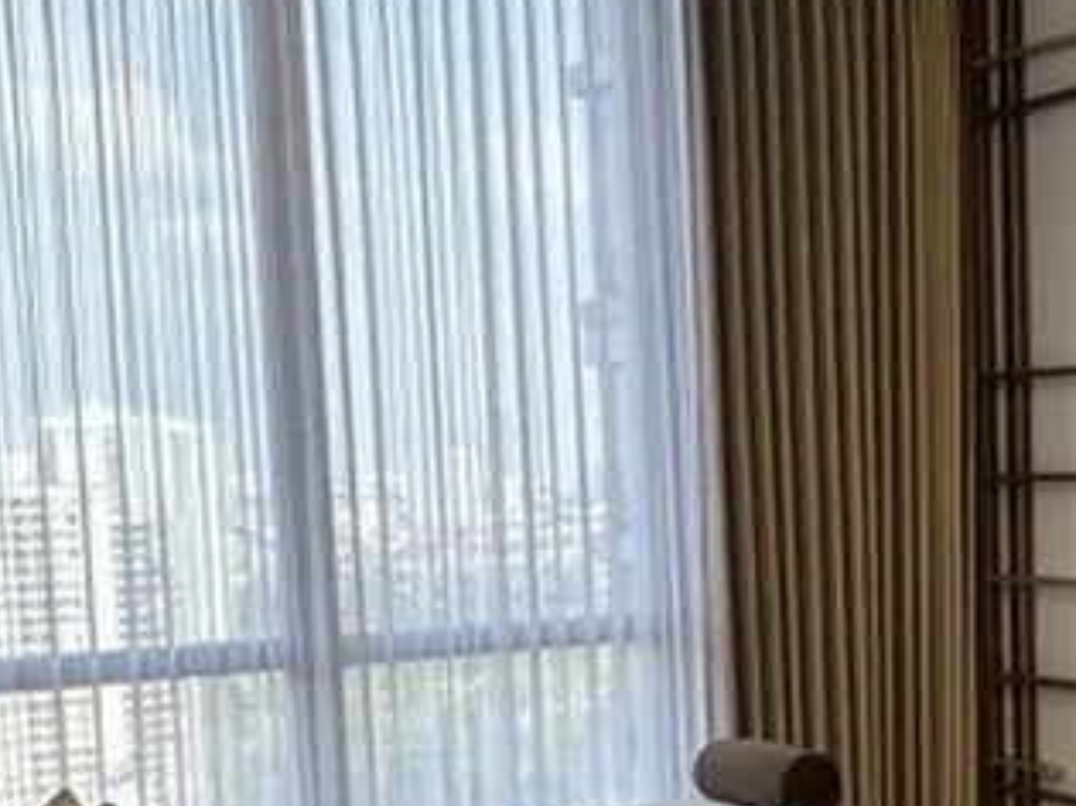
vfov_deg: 22.5
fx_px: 1989
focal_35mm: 64
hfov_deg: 28.9
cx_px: 994
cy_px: 676
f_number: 2.2
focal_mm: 2.22
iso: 64
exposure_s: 1/100
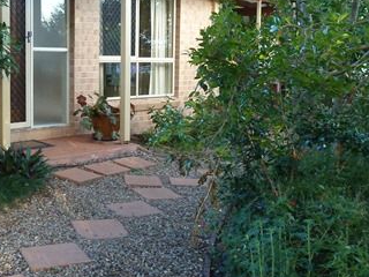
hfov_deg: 37.9
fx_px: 533
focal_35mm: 50
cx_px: 130
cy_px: 87
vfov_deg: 28.9
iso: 160
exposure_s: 1/30
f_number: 3.3
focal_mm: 4.1
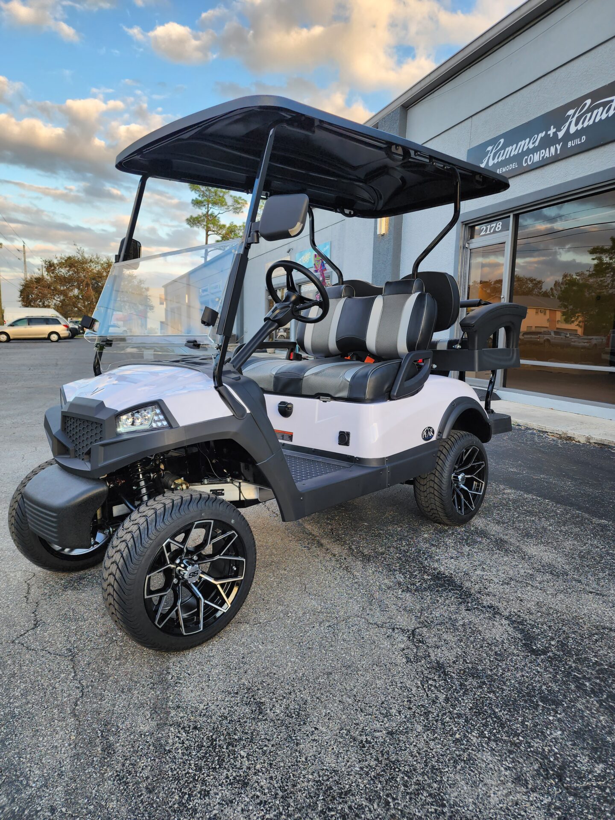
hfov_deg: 58.9
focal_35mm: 23
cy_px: 410
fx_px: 545
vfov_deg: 73.9
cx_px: 308
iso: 25
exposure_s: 1/180
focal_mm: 6.4
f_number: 1.8
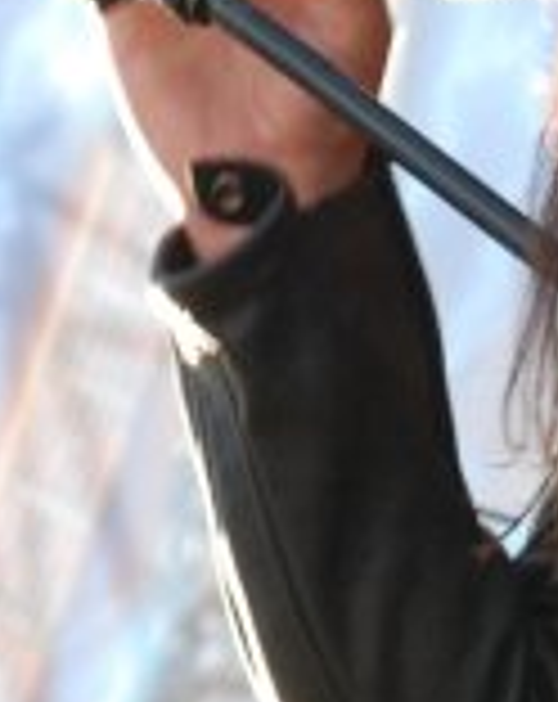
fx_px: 11627
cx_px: 626
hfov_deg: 2.7
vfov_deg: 3.5
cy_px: 738
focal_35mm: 561
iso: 320
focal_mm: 80
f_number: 5.6
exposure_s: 1/125
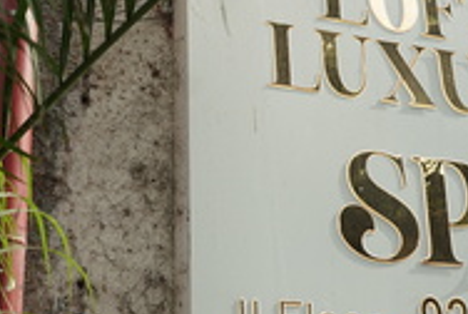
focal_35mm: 73
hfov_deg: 27.4
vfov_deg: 18.2
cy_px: -7
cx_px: 139
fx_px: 950
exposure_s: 1/160
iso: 160
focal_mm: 20
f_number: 6.3
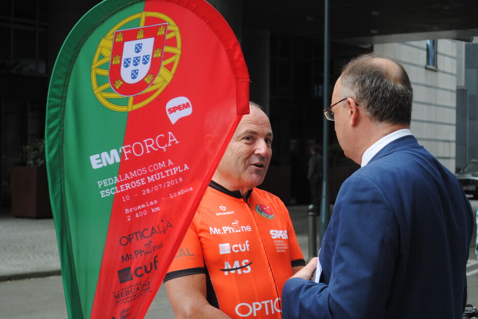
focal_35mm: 82
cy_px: 160
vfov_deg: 16.5
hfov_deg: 24.6
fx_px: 1095
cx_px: 239
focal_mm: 55
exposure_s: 1/125
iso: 180
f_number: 5.6
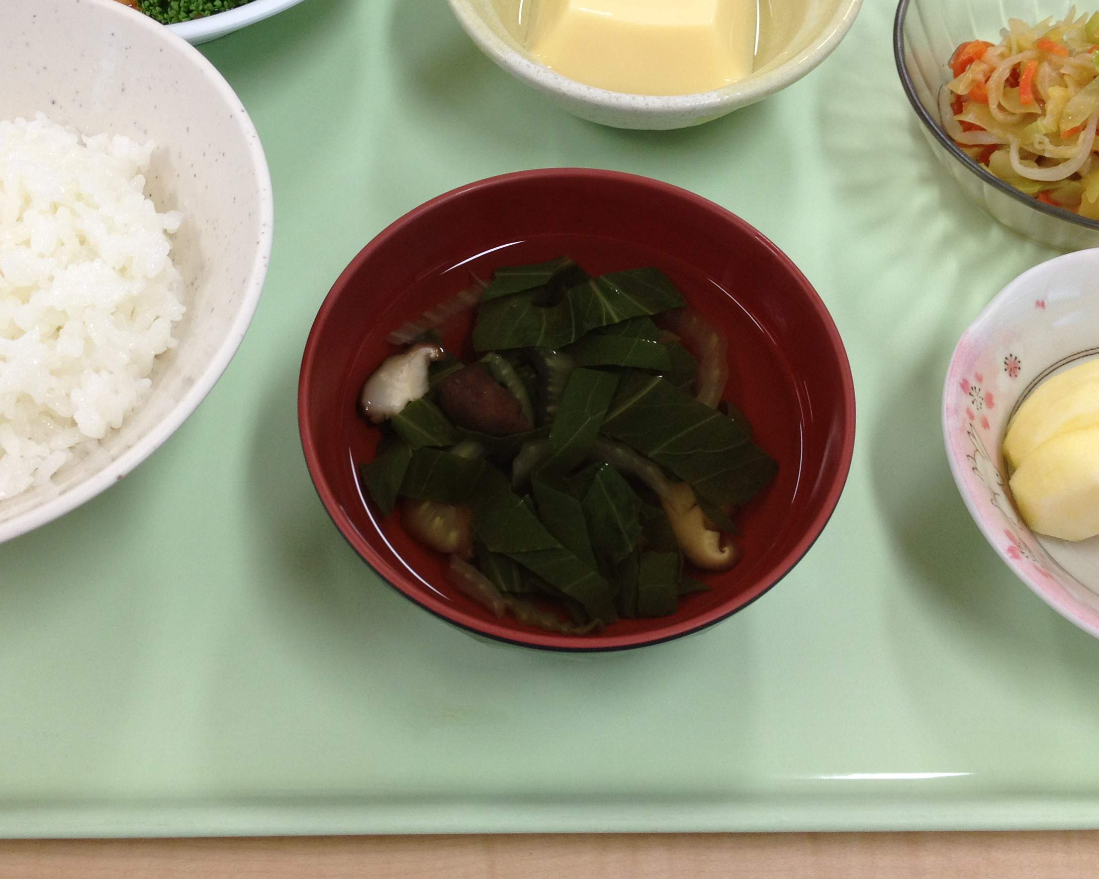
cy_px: 276
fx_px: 1659
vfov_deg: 29.4
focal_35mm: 51
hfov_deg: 36.6
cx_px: 507
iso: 64
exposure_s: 1/40
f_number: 2.4
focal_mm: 4.28
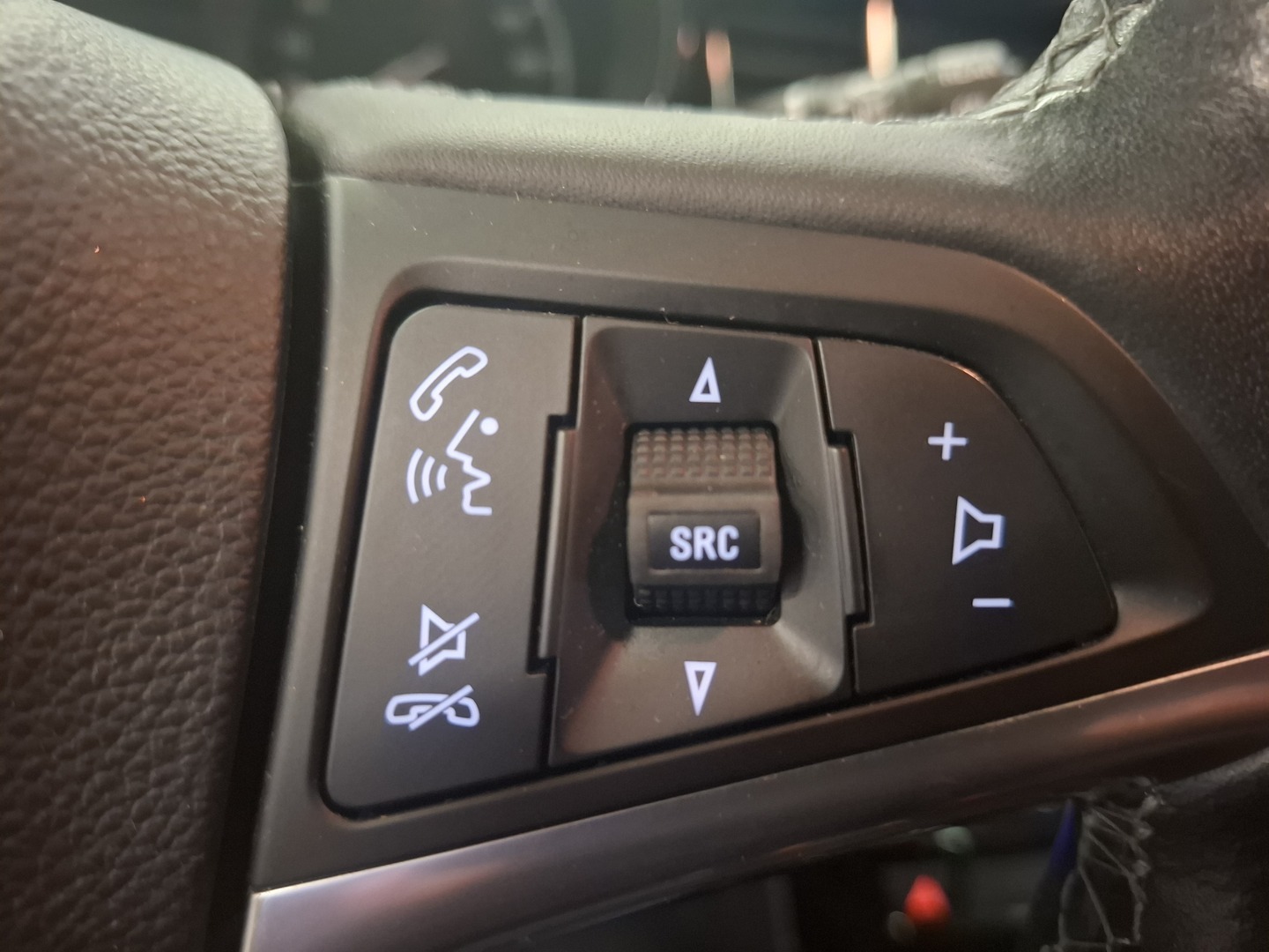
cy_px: 476
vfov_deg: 58.9
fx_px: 843
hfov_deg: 73.9
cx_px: 634
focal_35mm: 23
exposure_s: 1/20
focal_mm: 5.54
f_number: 1.8
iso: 800
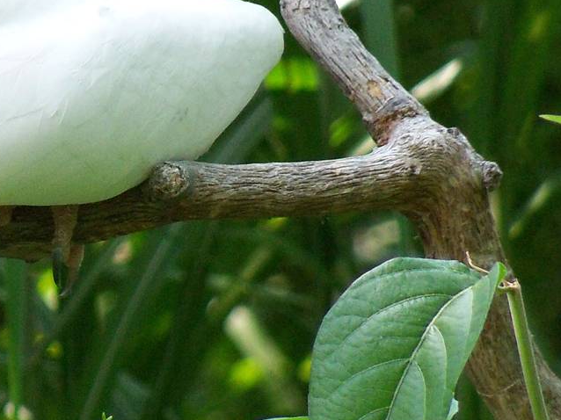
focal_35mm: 878
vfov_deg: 1.7
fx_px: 14224
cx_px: 71
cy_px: 139
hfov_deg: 2.3
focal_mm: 62
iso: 400
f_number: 4.8
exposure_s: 1/500
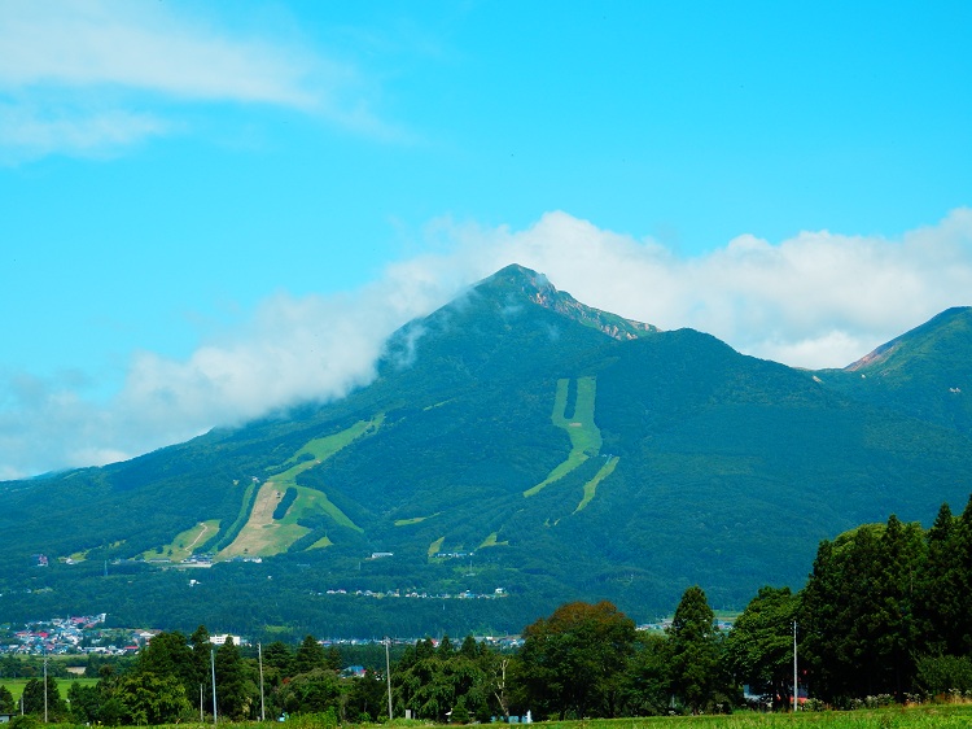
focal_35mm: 88
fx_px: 2470
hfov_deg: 22.3
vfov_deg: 16.8
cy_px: 364
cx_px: 486
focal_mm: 15.8
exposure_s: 1/500
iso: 80
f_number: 4.8
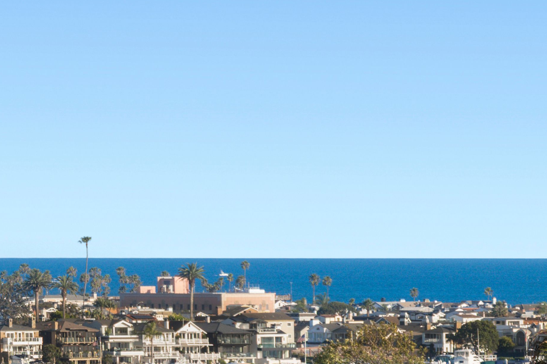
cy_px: 265
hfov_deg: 5.9
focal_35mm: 347
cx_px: -315
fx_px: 5269
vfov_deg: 4.0
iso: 125
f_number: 8
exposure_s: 1/200
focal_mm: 67
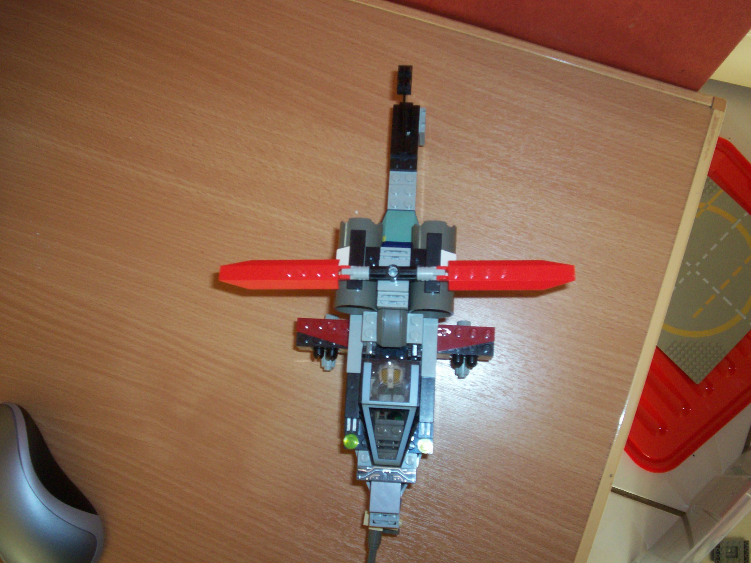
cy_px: 282
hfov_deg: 51.4
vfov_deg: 39.7
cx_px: 376
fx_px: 781
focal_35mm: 36
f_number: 4.5
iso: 140
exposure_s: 1/64
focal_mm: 5.9
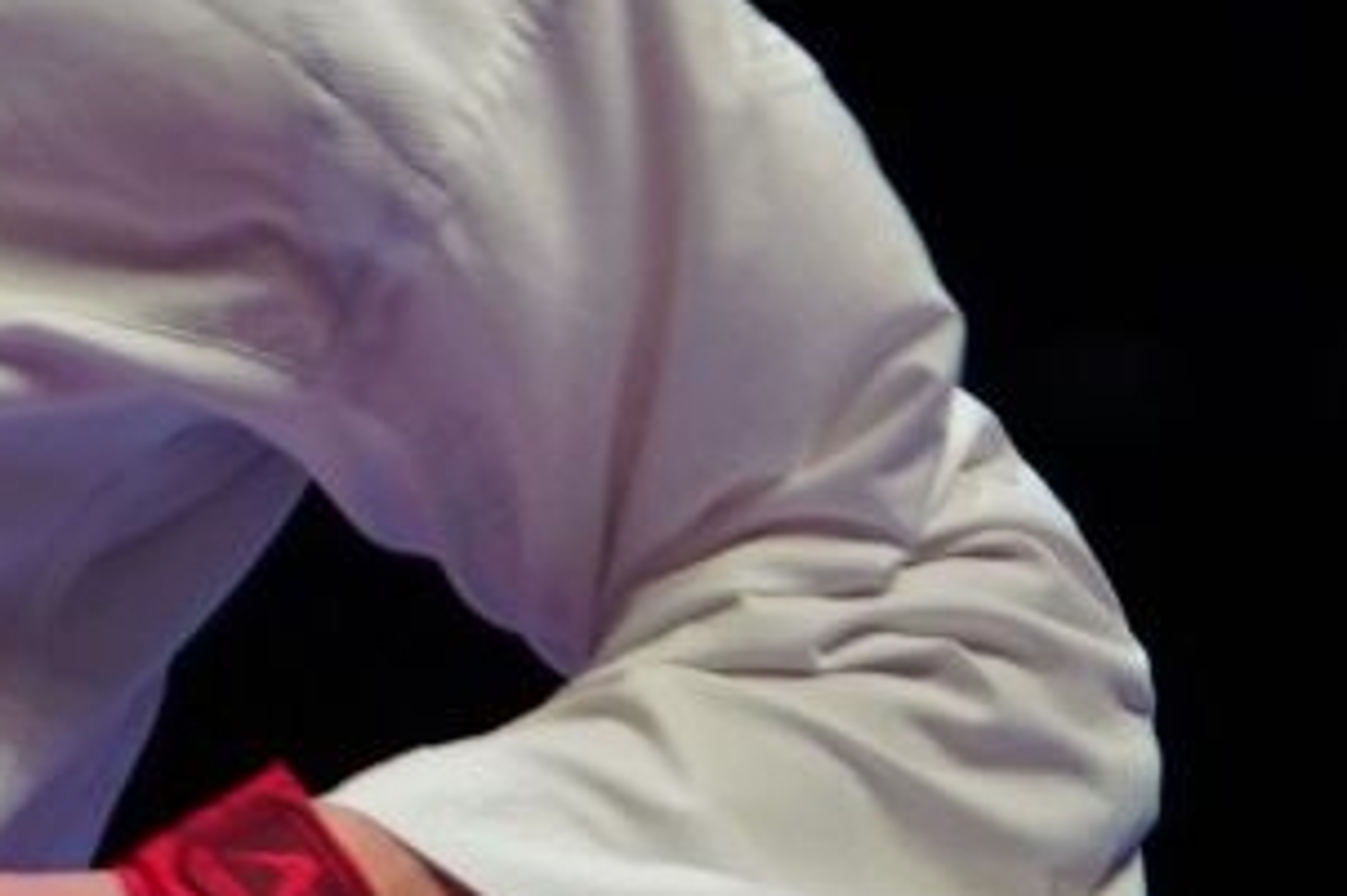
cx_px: -2248
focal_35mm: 1468
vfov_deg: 0.9
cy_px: 205
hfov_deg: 1.4
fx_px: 54895
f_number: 2.8
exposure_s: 1/1000
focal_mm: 164
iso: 1000
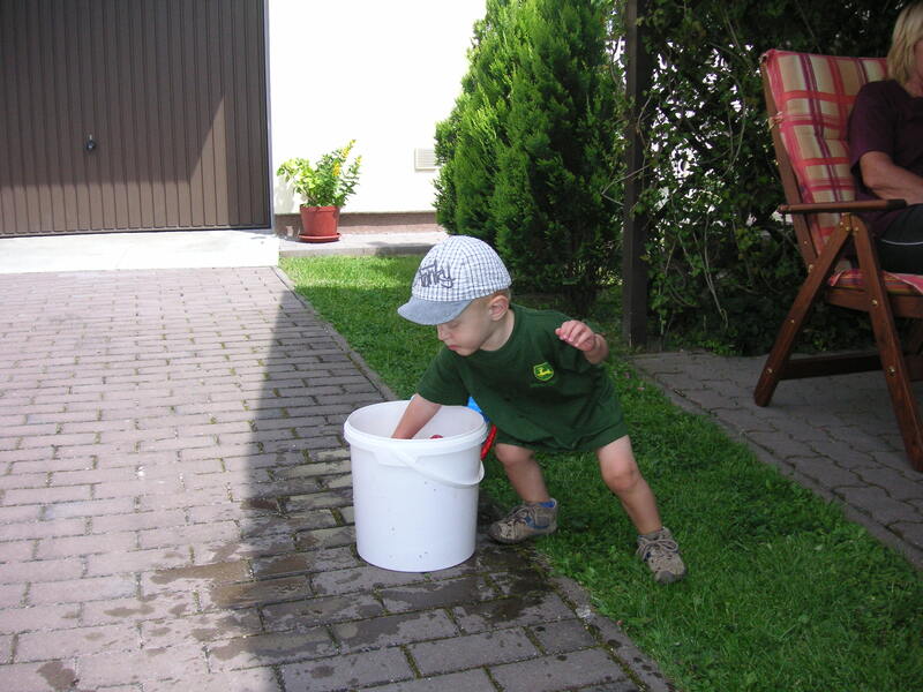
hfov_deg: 50.1
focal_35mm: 37
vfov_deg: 38.7
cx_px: 462
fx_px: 987
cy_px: 346
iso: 80
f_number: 2.8
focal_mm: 6.1
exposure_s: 1/1000
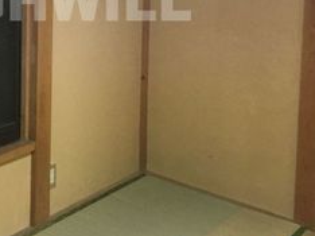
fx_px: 609
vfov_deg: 21.0
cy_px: -10
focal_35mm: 67
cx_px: 11
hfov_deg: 27.6
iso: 200
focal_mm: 4.15
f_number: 2.2
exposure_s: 1/30
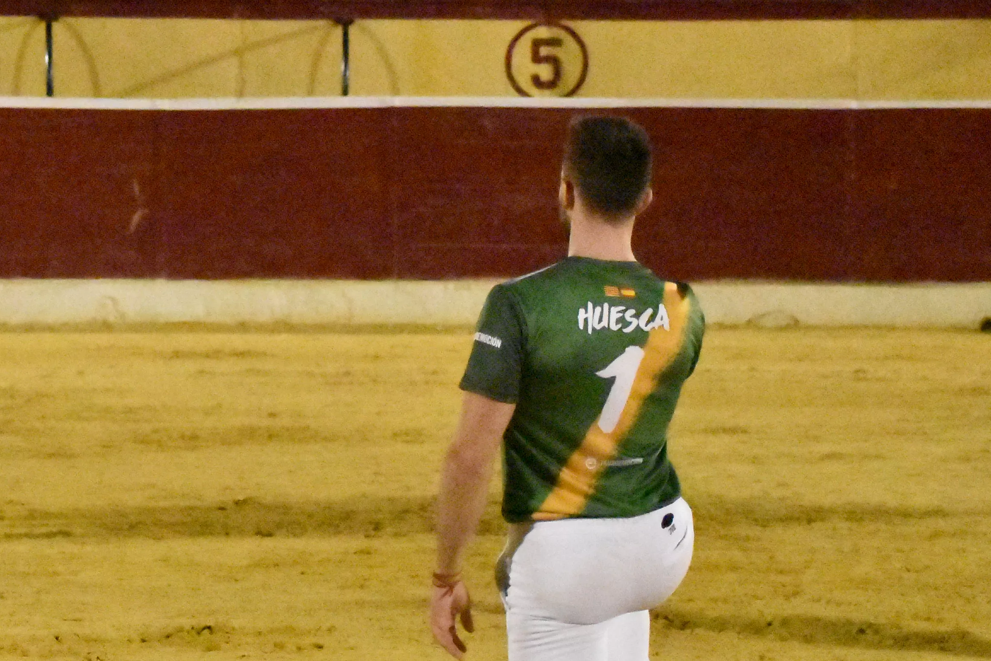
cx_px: -131
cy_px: 294
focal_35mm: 271
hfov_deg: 7.5
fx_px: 7459
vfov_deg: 5.1
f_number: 5
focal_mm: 70
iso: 25600
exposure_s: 1/400
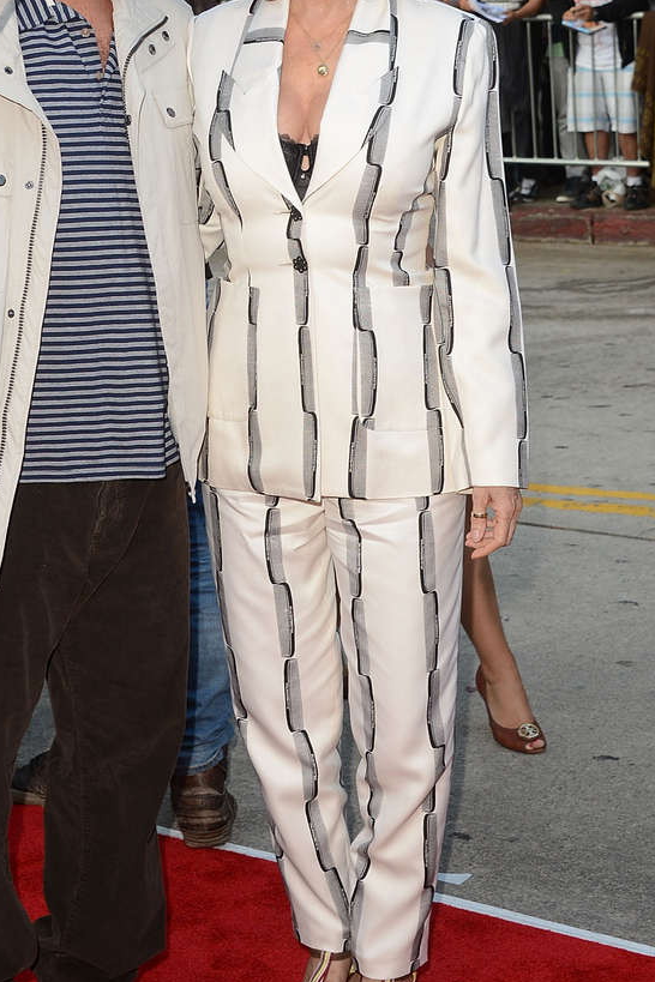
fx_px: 2047
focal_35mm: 75
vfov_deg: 27.0
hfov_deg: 18.1
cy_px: 421
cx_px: 170
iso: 500
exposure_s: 1/250
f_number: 7.1
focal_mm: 48
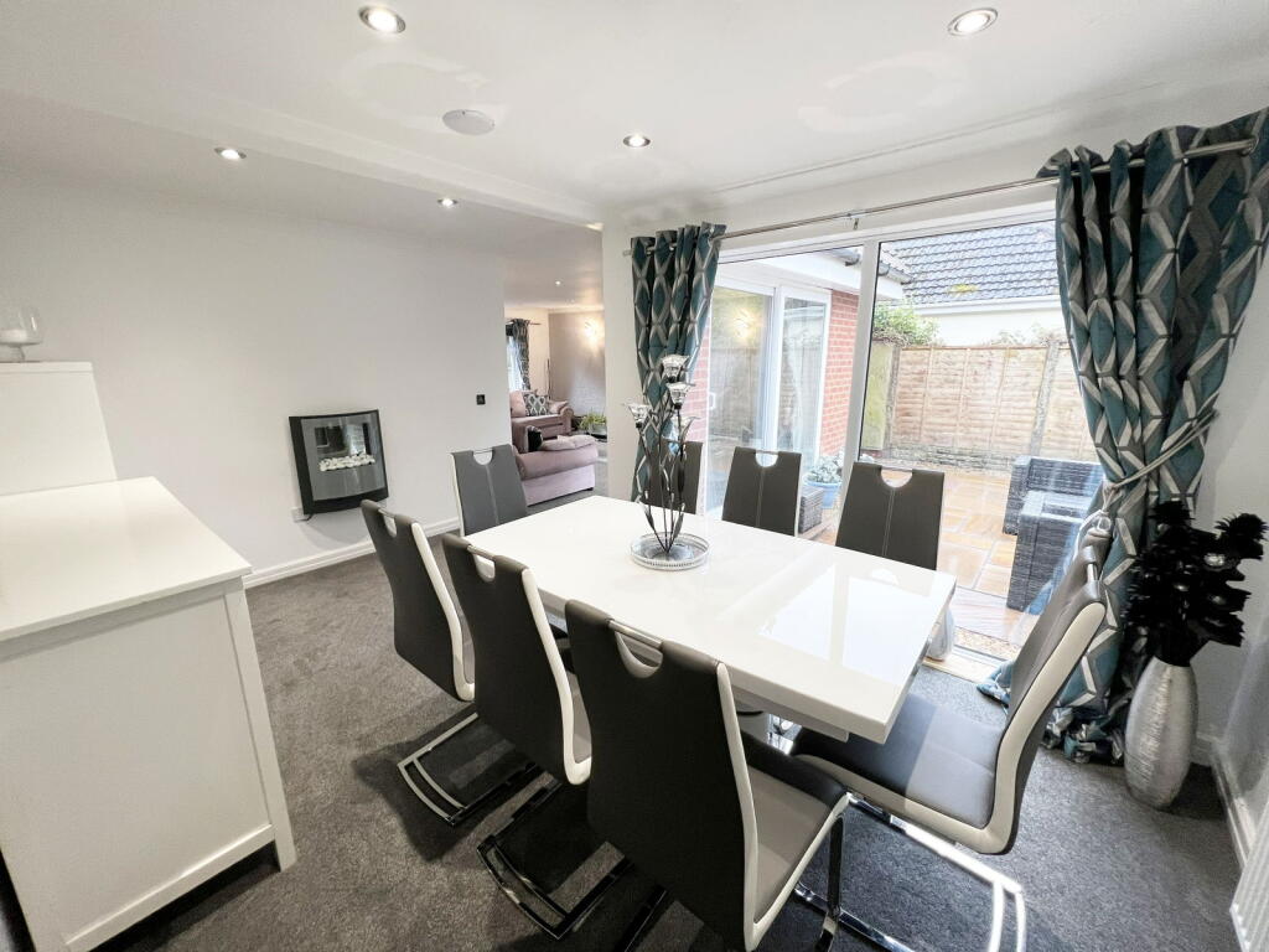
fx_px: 477
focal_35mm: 13
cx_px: 634
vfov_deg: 89.9
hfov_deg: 106.2
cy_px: 476
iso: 125
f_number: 1.8
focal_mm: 1.57
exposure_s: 1/100
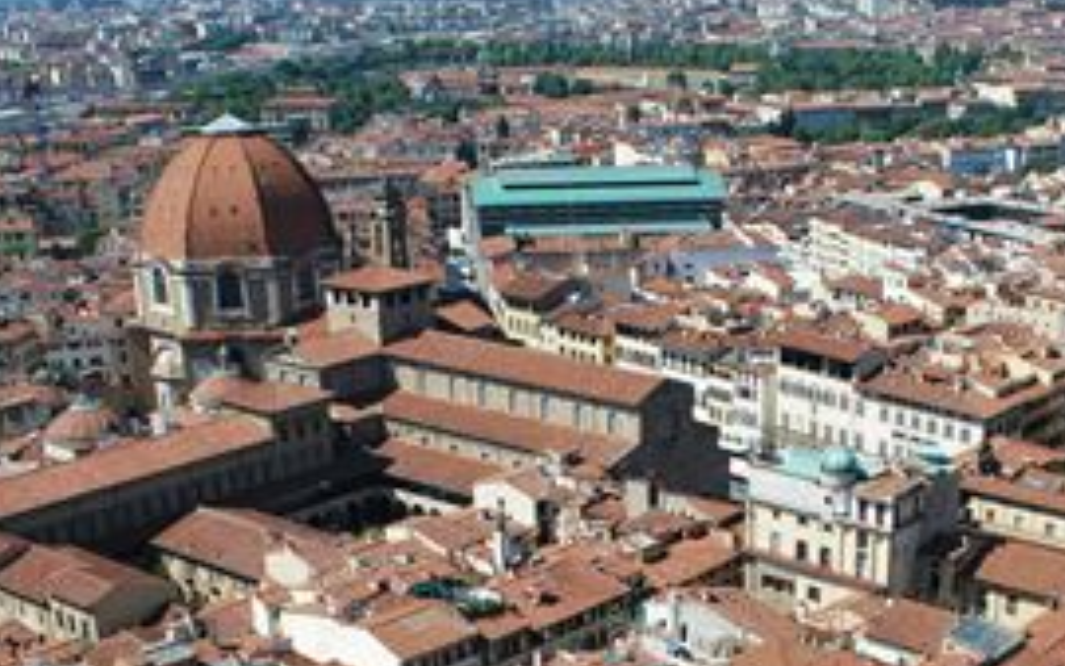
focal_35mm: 51
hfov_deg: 39.1
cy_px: 605
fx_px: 1481
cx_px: 706
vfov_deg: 24.6
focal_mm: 18
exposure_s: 1/250
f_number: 8
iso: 100
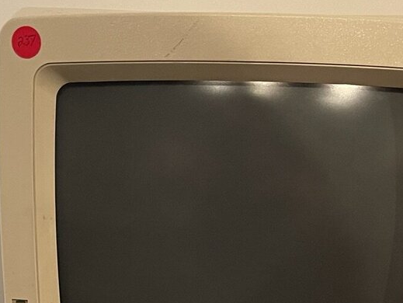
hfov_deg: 25.3
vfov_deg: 18.0
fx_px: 897
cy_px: 383
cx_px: 221
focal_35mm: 77
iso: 400
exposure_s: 1/40
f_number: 1.6
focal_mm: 5.1
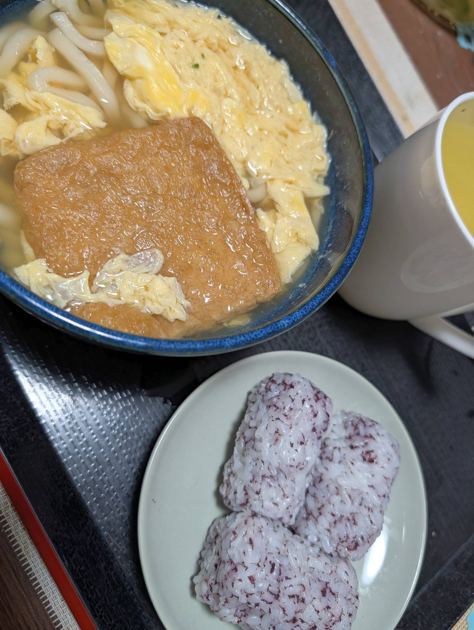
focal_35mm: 24
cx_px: 237
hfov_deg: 56.9
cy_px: 315
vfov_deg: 71.5
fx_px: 437
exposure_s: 1/100
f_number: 1.68
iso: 643
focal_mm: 6.9
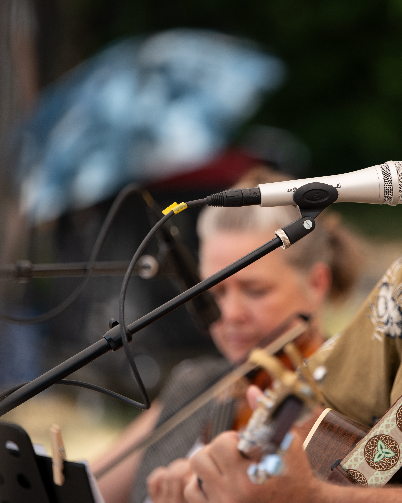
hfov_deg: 7.0
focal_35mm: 219
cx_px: 348
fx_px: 3257
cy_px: 252
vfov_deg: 8.8
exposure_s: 1/640
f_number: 2.8
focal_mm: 155
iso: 100
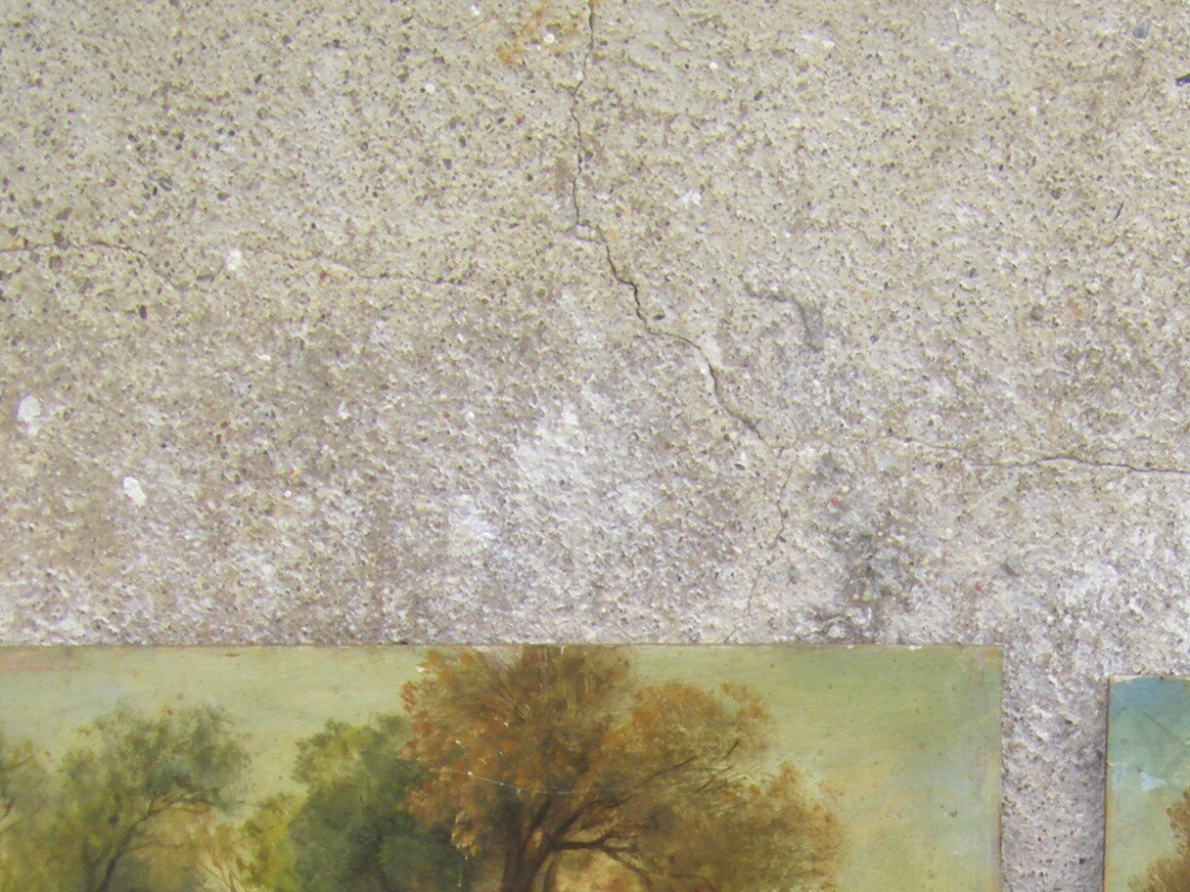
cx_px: 1031
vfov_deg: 14.0
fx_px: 3506
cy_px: 1090
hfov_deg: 19.0
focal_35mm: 102
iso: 64
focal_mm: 6.3
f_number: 3.5
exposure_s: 1/250
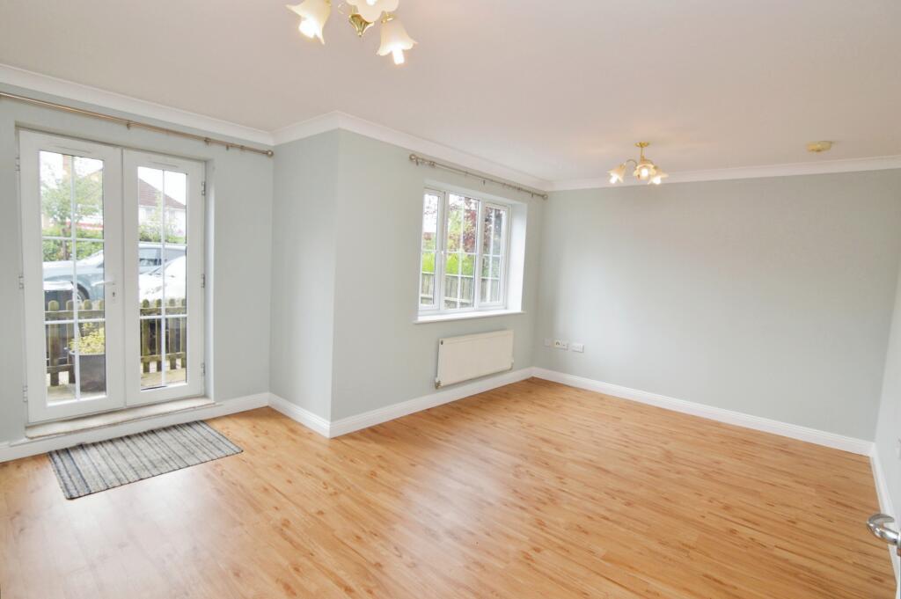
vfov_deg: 72.0
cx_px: 450
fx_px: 413
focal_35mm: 16
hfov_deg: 95.0
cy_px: 300
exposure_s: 1/125
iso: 320
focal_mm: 11
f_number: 5.6
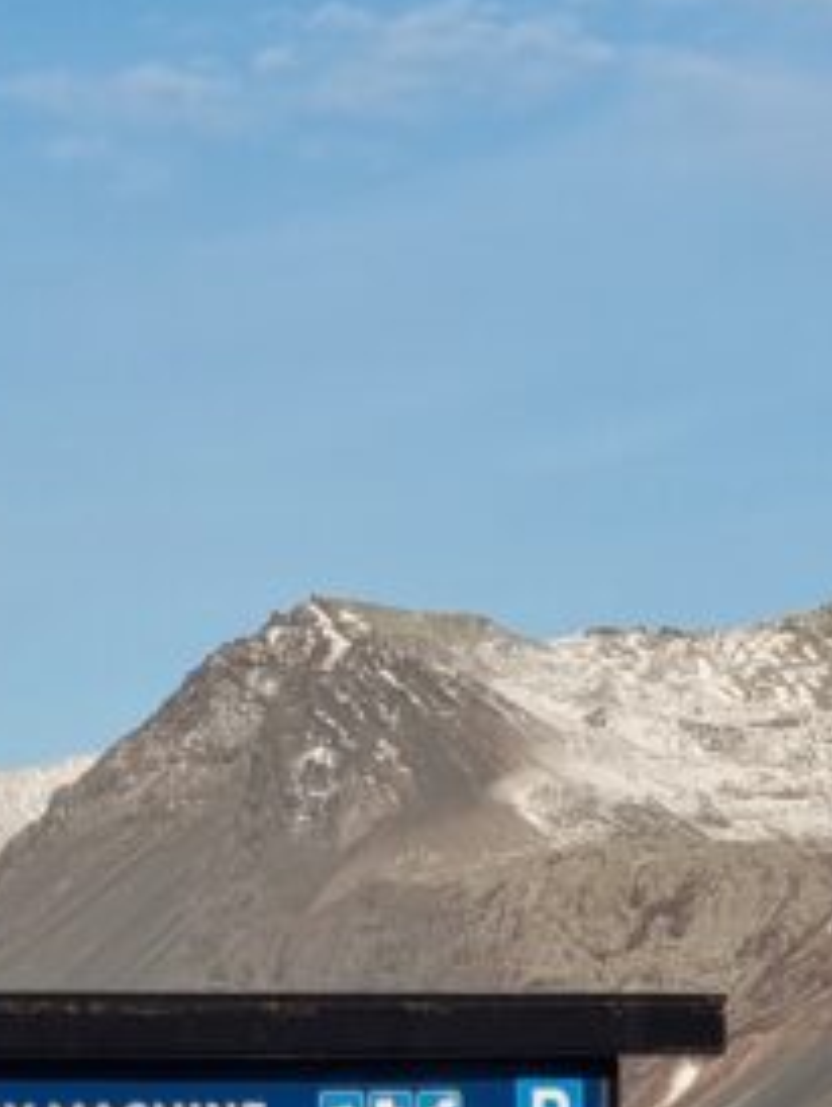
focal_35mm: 269
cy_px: 481
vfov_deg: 7.4
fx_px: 8607
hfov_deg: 5.5
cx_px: -121
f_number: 2.4
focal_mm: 9
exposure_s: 1/2000
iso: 50
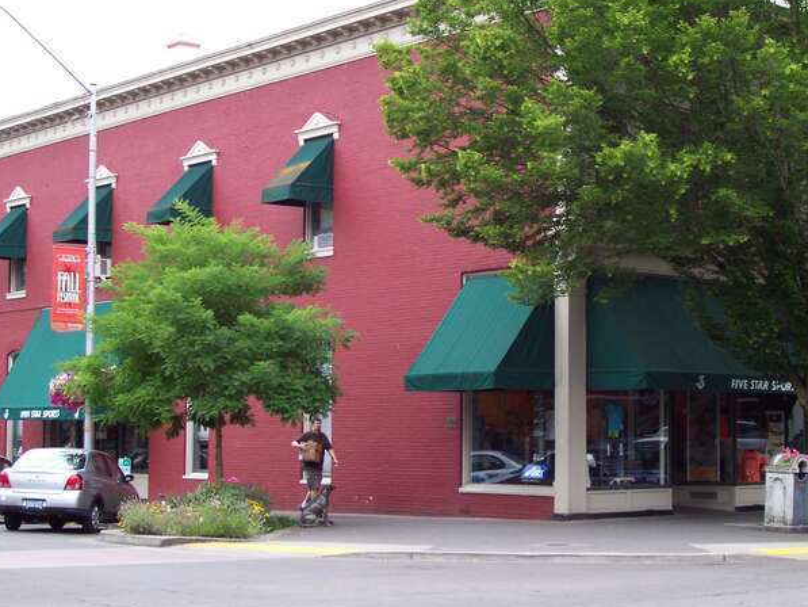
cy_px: 282
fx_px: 1658
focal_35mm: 71
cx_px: 508
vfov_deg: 20.7
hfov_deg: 27.3
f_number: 3.2
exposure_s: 1/161
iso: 80
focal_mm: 8.7
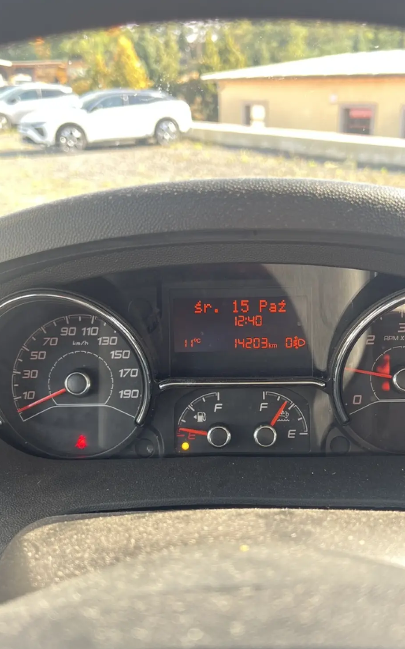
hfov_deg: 39.4
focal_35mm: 32
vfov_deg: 59.5
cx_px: 228
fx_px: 565
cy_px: 359
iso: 80
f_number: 1.5
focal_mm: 5.7
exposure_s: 1/121
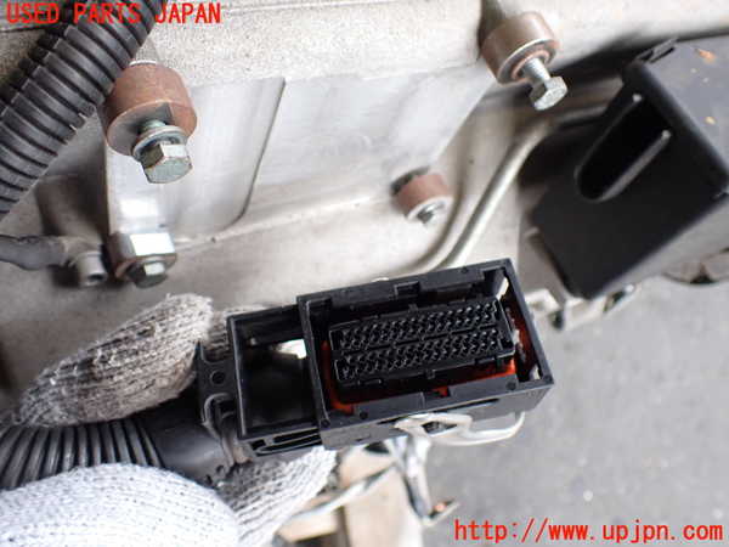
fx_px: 632
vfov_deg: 46.8
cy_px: 274
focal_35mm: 30
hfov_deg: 60.0
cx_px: 364
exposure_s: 1/125
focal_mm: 5.4
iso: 200
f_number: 2.3
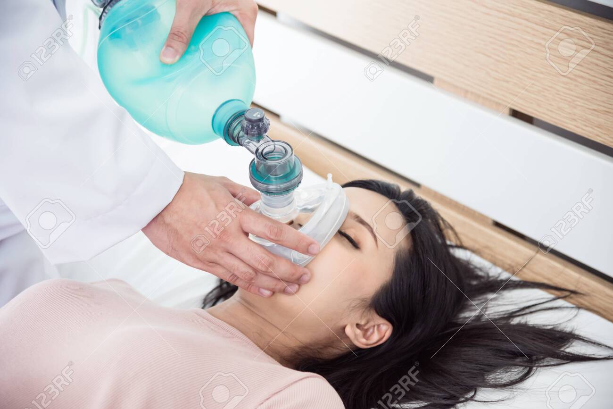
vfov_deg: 16.1
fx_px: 1447
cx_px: 306
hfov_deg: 23.9
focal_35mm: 85
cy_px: 204
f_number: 4.5
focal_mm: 85
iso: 400
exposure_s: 1/80
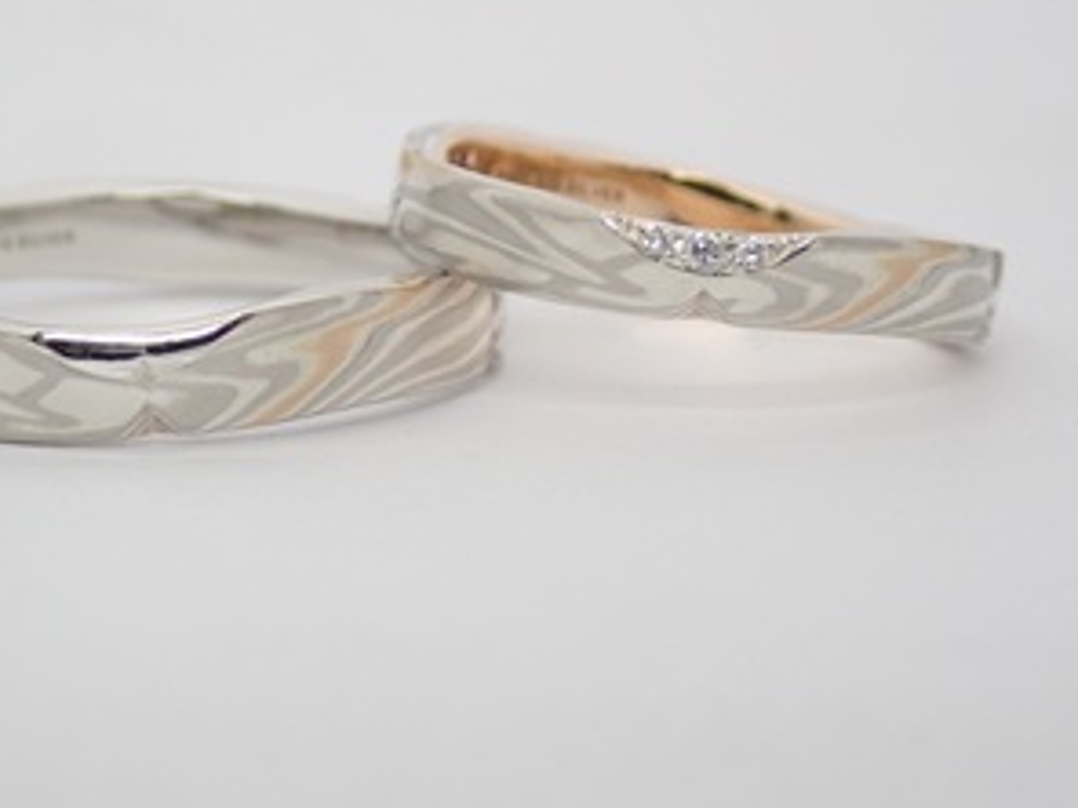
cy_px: 268
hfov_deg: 16.8
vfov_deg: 12.6
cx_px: 415
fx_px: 3644
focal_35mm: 117
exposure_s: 1/125
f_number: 4.1
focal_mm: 13.65
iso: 200
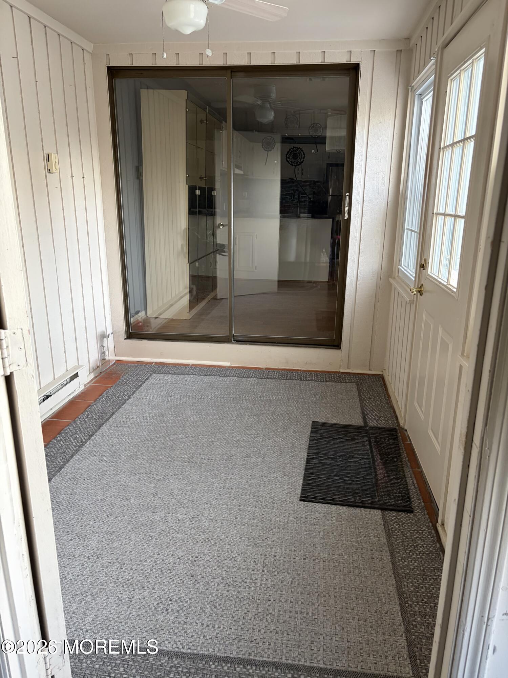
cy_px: 339
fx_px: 509
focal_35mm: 26
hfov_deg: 53.1
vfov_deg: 67.3
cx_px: 254
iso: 160
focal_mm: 5.96
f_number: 1.6
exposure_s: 1/60
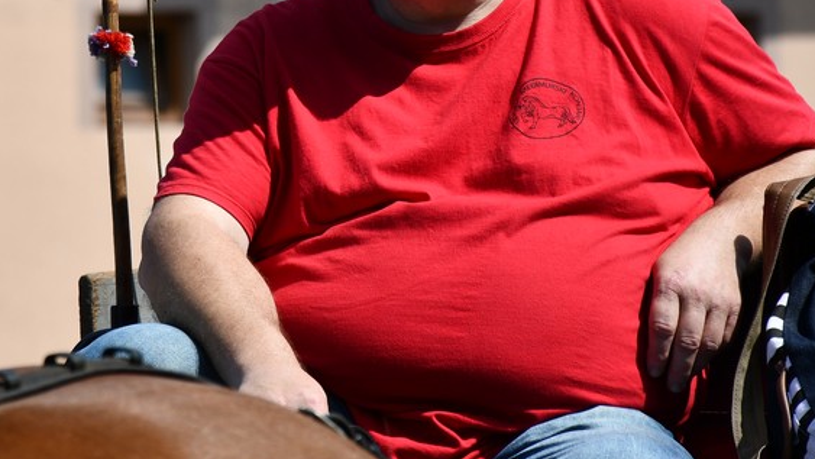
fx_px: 8646
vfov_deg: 3.0
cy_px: 64
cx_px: 276
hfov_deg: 5.4
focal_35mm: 400
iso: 200
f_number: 5.6
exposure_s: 1/1250
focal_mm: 140
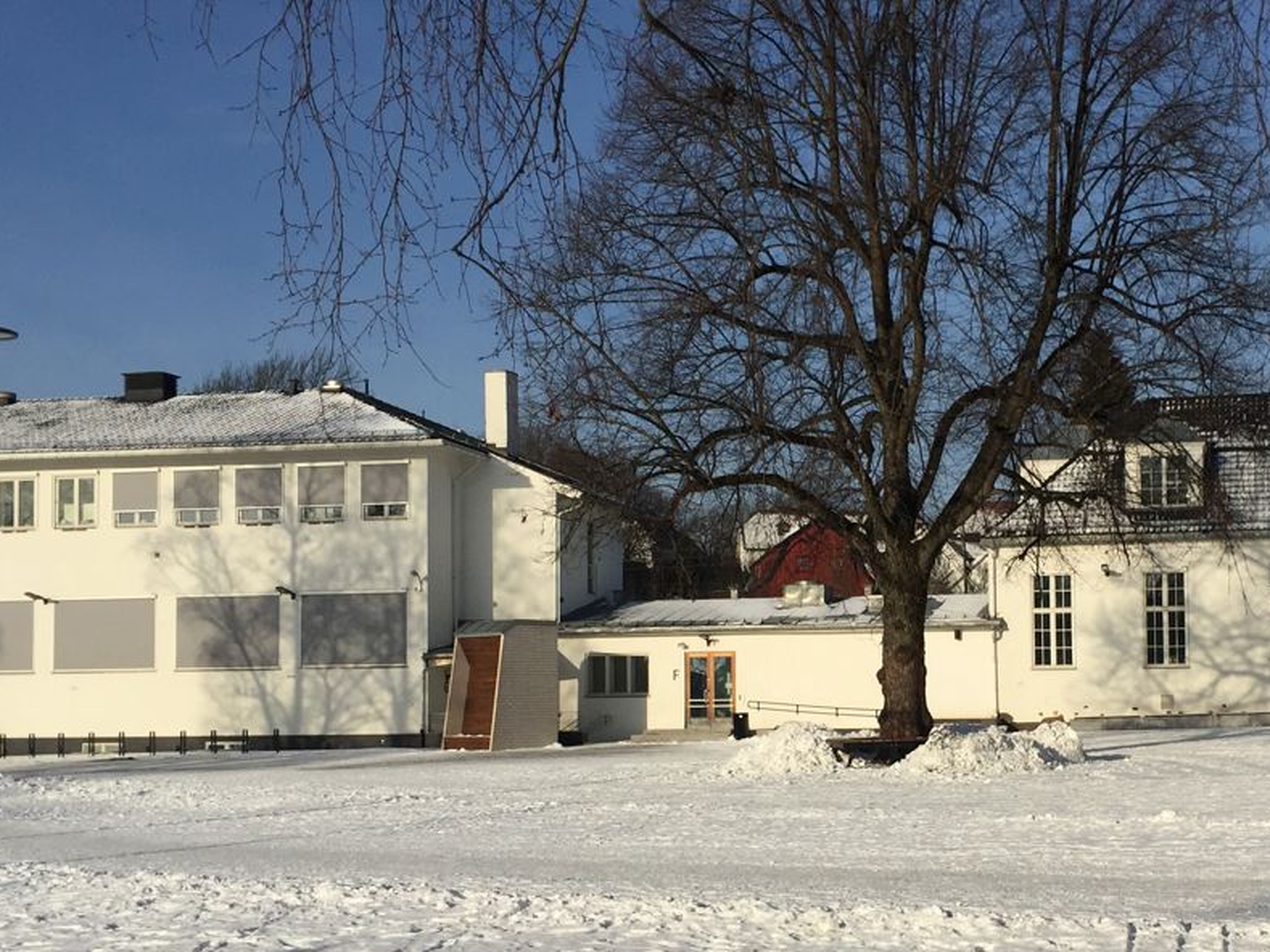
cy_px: 614
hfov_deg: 37.5
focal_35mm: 50
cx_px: 903
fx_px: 1835
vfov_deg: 29.0
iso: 32
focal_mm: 4.15
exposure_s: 1/4405
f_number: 2.2
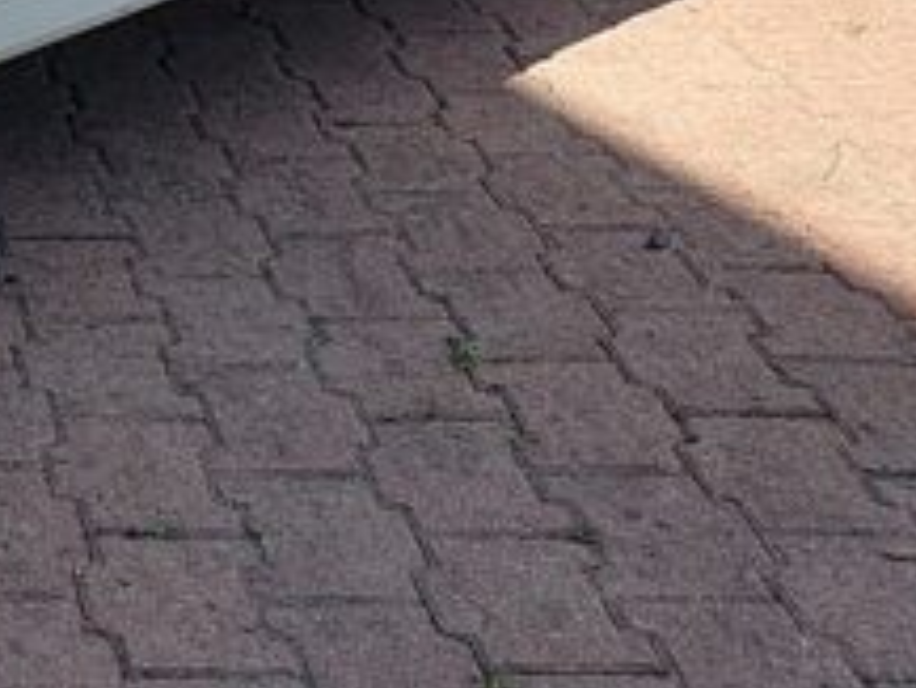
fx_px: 2542
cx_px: -397
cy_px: -241
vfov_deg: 14.7
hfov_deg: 18.4
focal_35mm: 96
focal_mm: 4.32
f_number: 2.4
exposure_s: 1/864
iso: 50
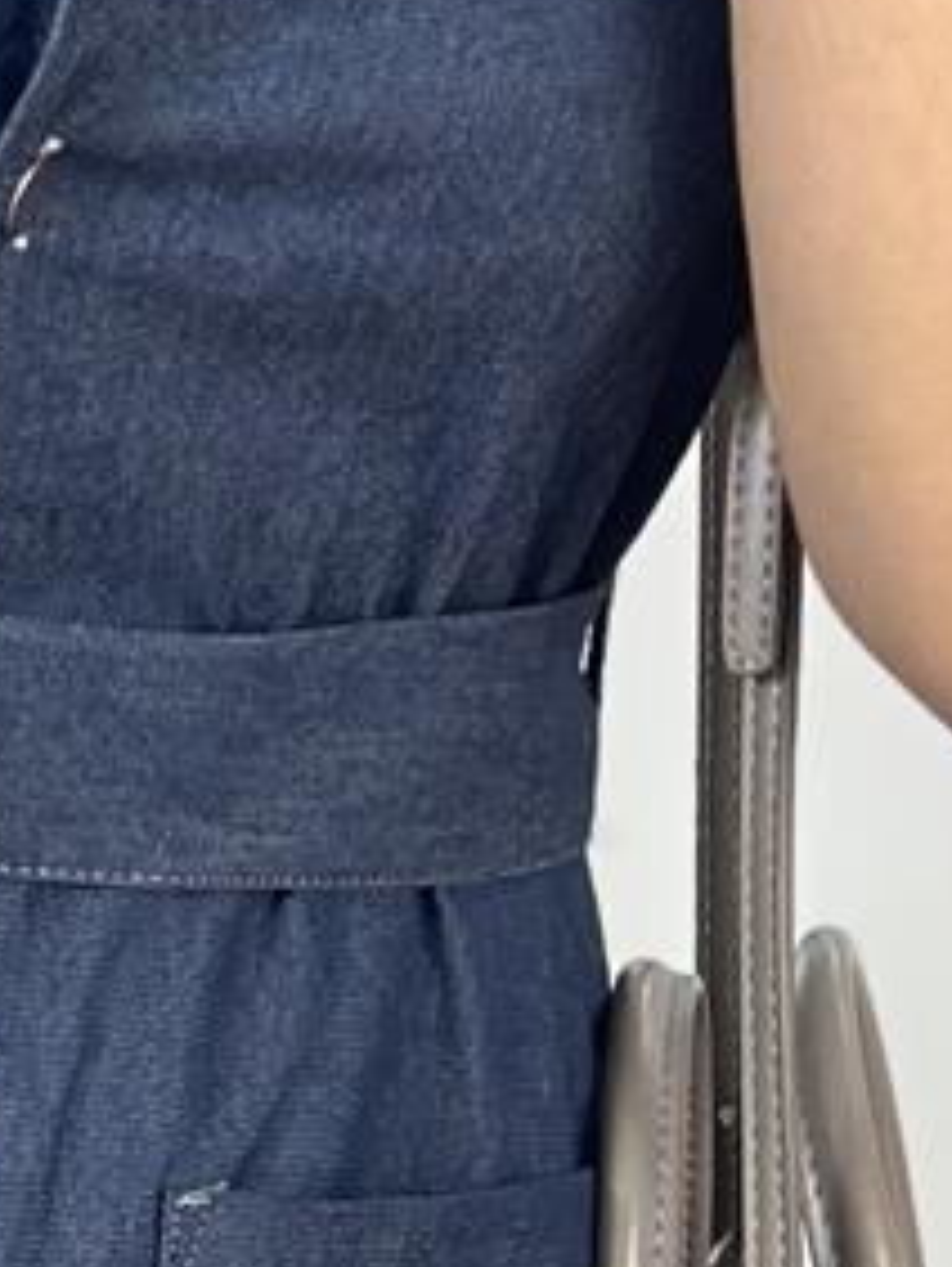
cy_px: 3383
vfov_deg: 6.8
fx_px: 9959
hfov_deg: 5.4
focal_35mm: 272
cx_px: -175
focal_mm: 6.86
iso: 100
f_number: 1.78
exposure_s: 1/100
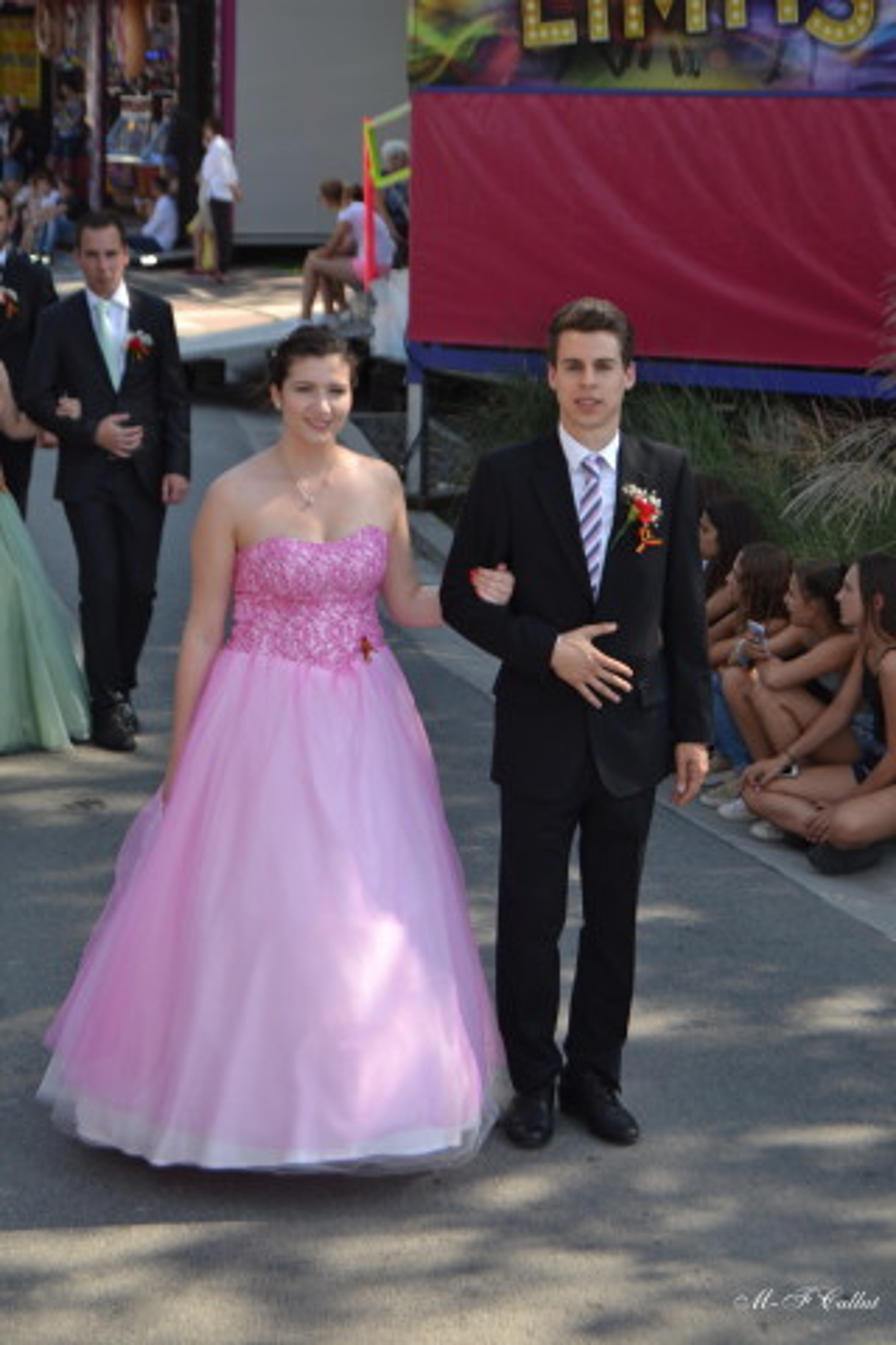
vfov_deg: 24.6
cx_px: 448
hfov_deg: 16.6
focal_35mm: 82
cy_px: 672
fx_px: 3080
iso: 100
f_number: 5.6
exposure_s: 1/160
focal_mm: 55
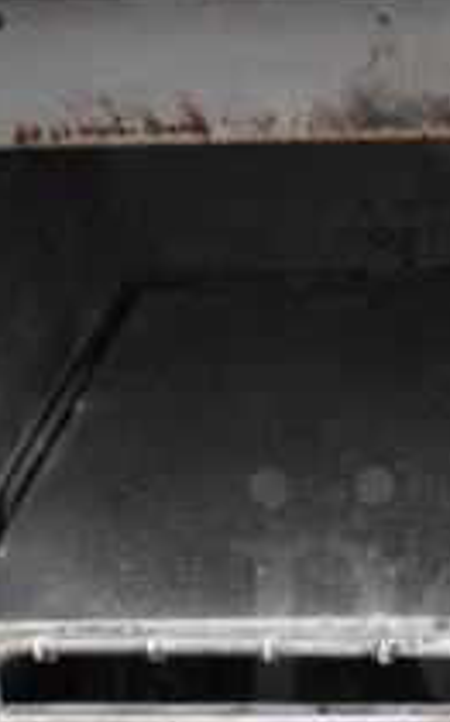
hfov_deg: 13.7
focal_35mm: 93
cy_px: 626
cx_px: 481
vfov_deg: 21.8
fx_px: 1837
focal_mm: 21
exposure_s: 1/30
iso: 2200
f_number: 3.8
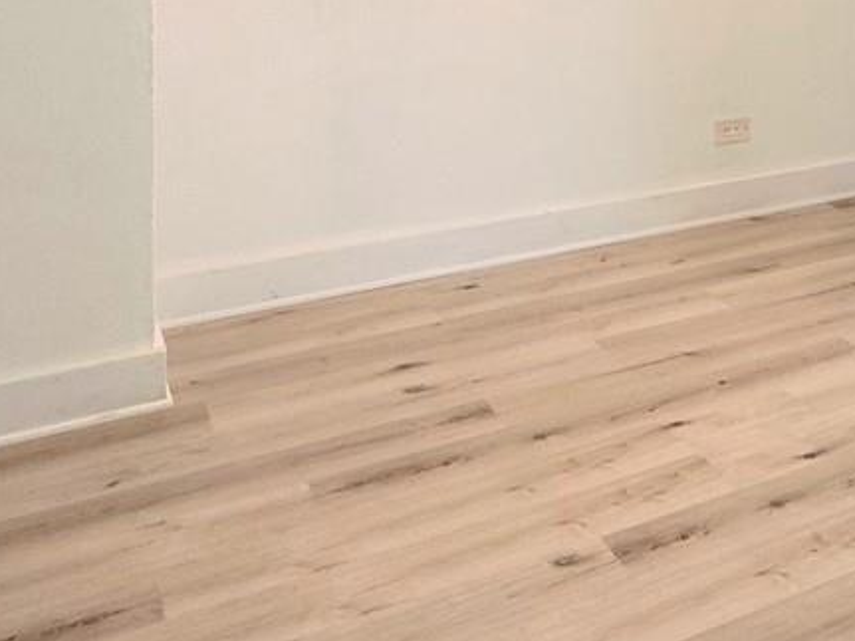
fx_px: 1284
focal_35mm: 52
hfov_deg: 32.6
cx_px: 928
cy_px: -151
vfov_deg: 25.0
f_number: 2.2
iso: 80
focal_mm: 2.22
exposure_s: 1/120
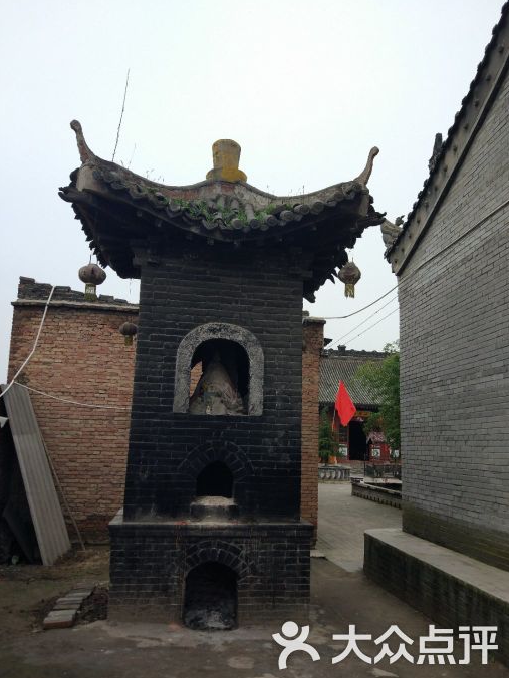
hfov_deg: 48.2
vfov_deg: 61.7
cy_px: 346
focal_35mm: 29
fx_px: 569
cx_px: 261
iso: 100
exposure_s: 1/303
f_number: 2
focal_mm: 4.26
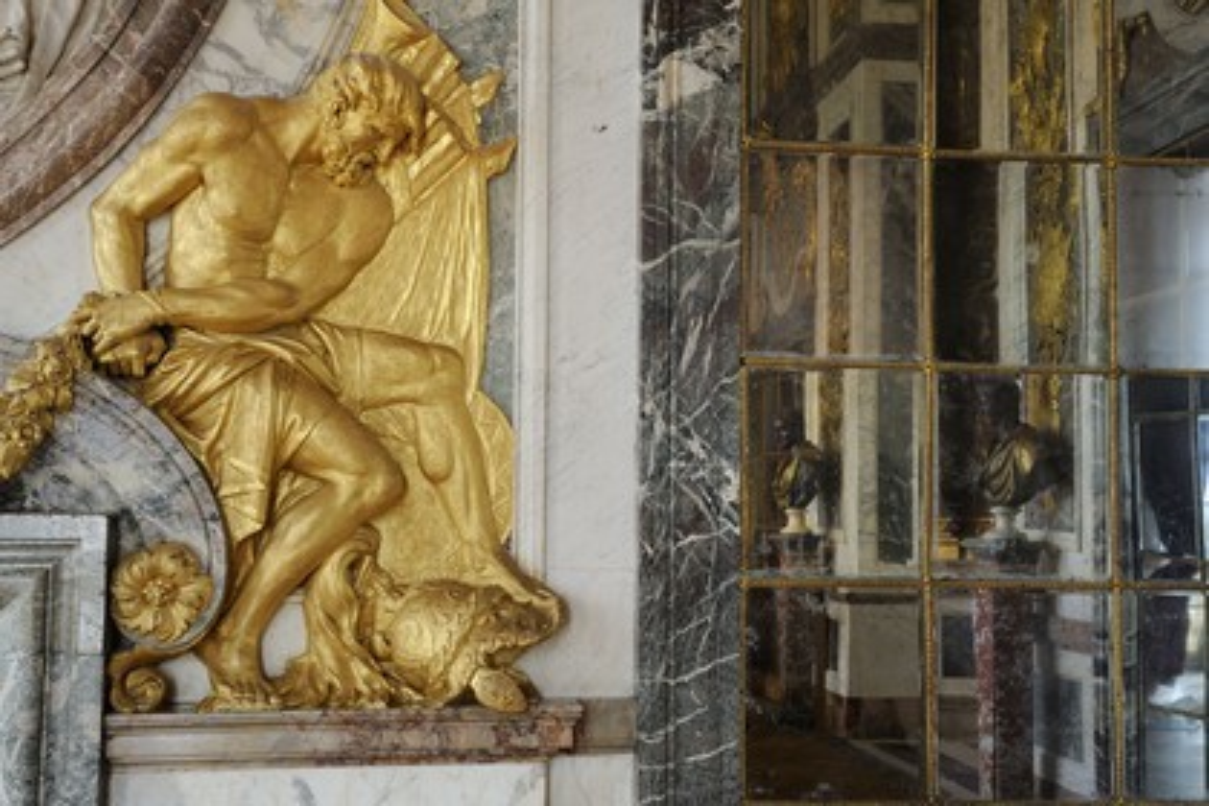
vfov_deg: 28.1
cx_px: 604
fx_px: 1612
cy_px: 403
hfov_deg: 41.1
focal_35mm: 48
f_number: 16
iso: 200
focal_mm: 48
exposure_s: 3
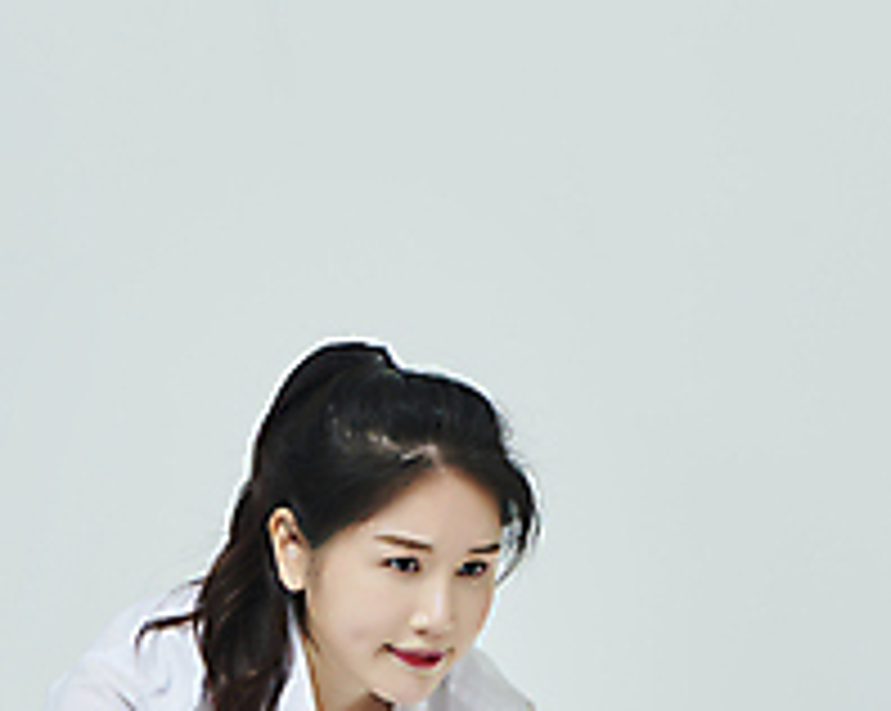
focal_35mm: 199
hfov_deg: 9.7
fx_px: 5242
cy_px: 788
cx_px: 792
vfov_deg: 7.7
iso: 100
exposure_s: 1/125
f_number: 11
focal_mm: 70
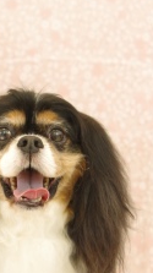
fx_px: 571
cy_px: 192
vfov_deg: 26.6
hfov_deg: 15.2
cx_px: 29
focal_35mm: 79
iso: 1250
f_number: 2.8
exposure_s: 1/100
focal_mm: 28
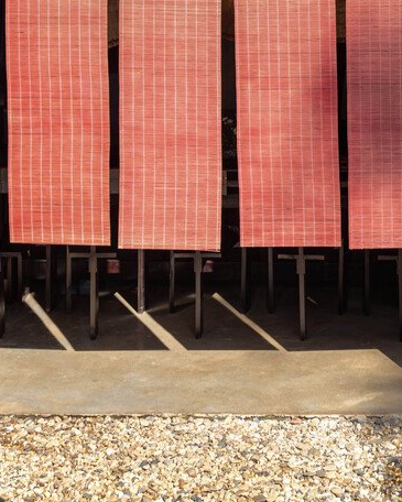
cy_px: -222
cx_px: 435
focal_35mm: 107
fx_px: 1591
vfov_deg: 16.5
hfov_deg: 14.1
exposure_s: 1/2500
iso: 400
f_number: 4
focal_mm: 32
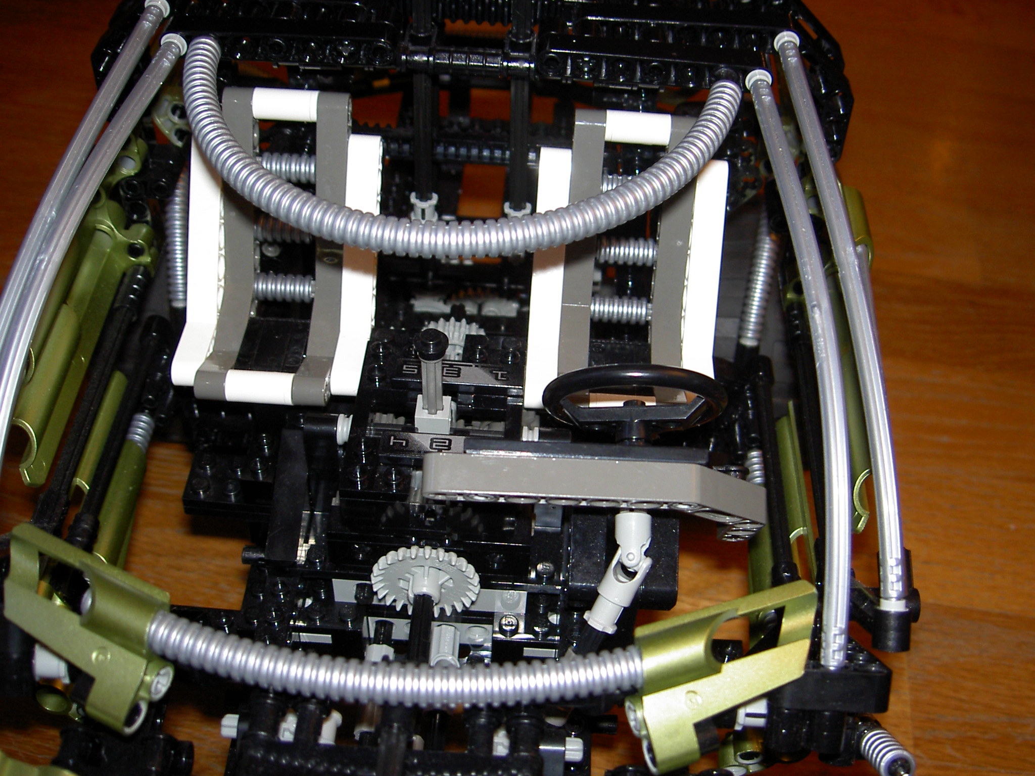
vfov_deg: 36.8
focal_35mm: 39
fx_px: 1166
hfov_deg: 47.9
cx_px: 518
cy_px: 388
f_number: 2.8
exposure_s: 1/59.5
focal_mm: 8
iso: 100
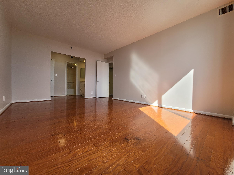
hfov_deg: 106.2
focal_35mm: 13
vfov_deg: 89.9
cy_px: 88
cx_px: 117
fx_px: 88
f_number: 2.2
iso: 64
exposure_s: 1/295
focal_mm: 2.2
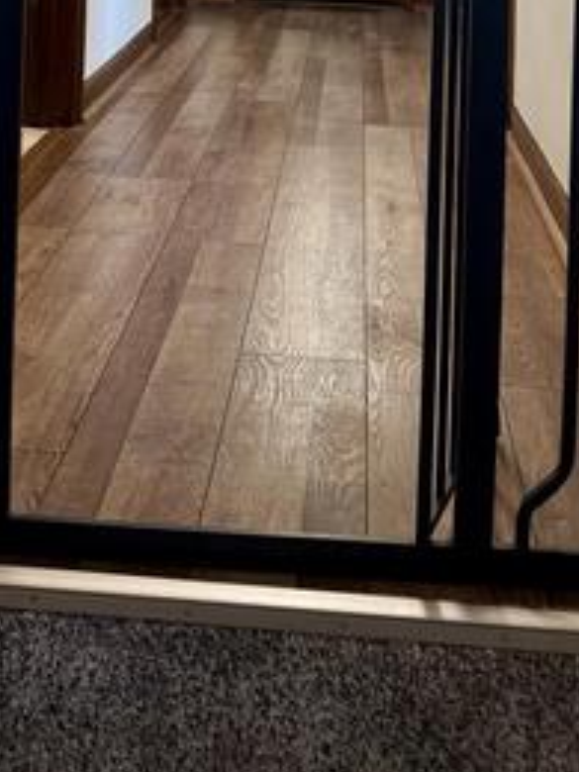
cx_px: 211
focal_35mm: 59
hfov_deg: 24.7
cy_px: -131
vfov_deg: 28.8
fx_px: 1316
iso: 250
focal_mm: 6.76
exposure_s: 1/60
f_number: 1.78
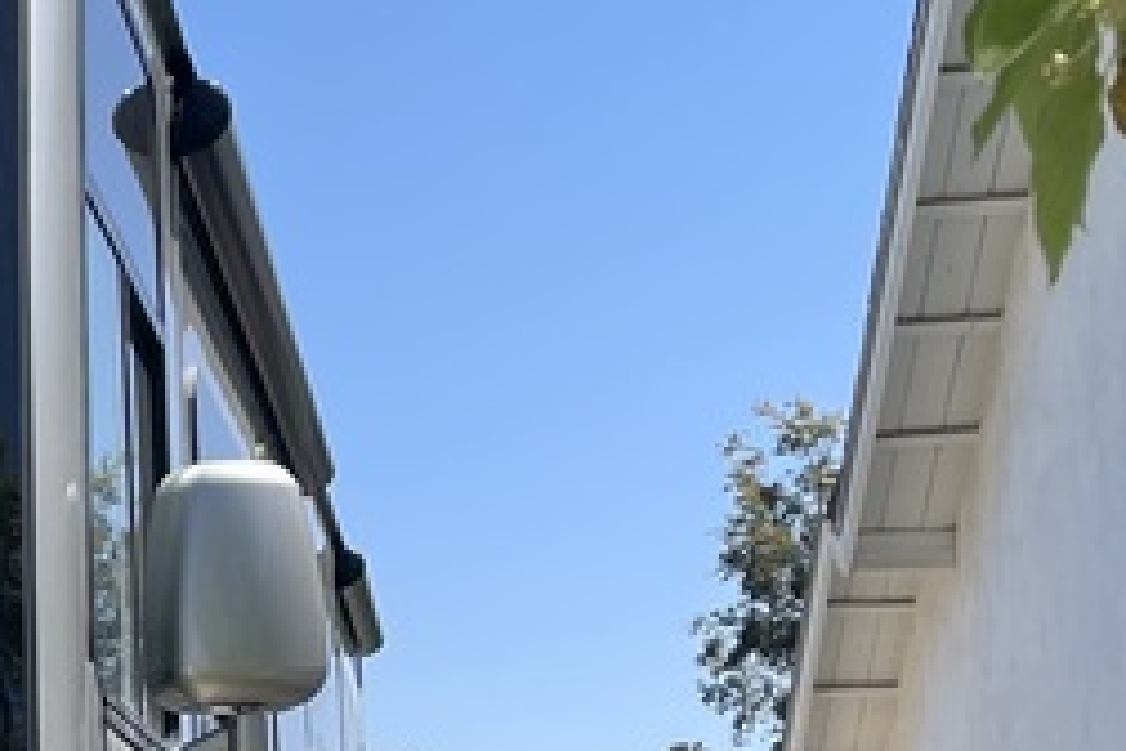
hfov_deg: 18.1
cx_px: -460
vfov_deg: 13.1
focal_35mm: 103
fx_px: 3221
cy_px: 720
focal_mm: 5.1
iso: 32
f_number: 1.6
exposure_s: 1/2288
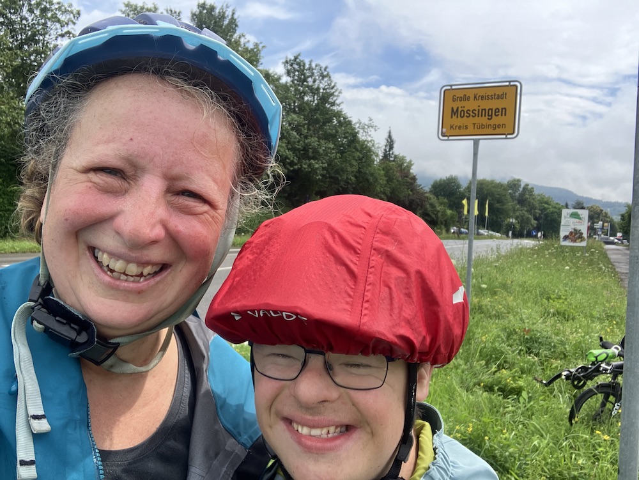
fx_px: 591
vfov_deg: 44.2
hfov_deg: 56.8
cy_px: 240
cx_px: 320
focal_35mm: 32
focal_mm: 2.87
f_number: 2.2
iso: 20
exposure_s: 1/430
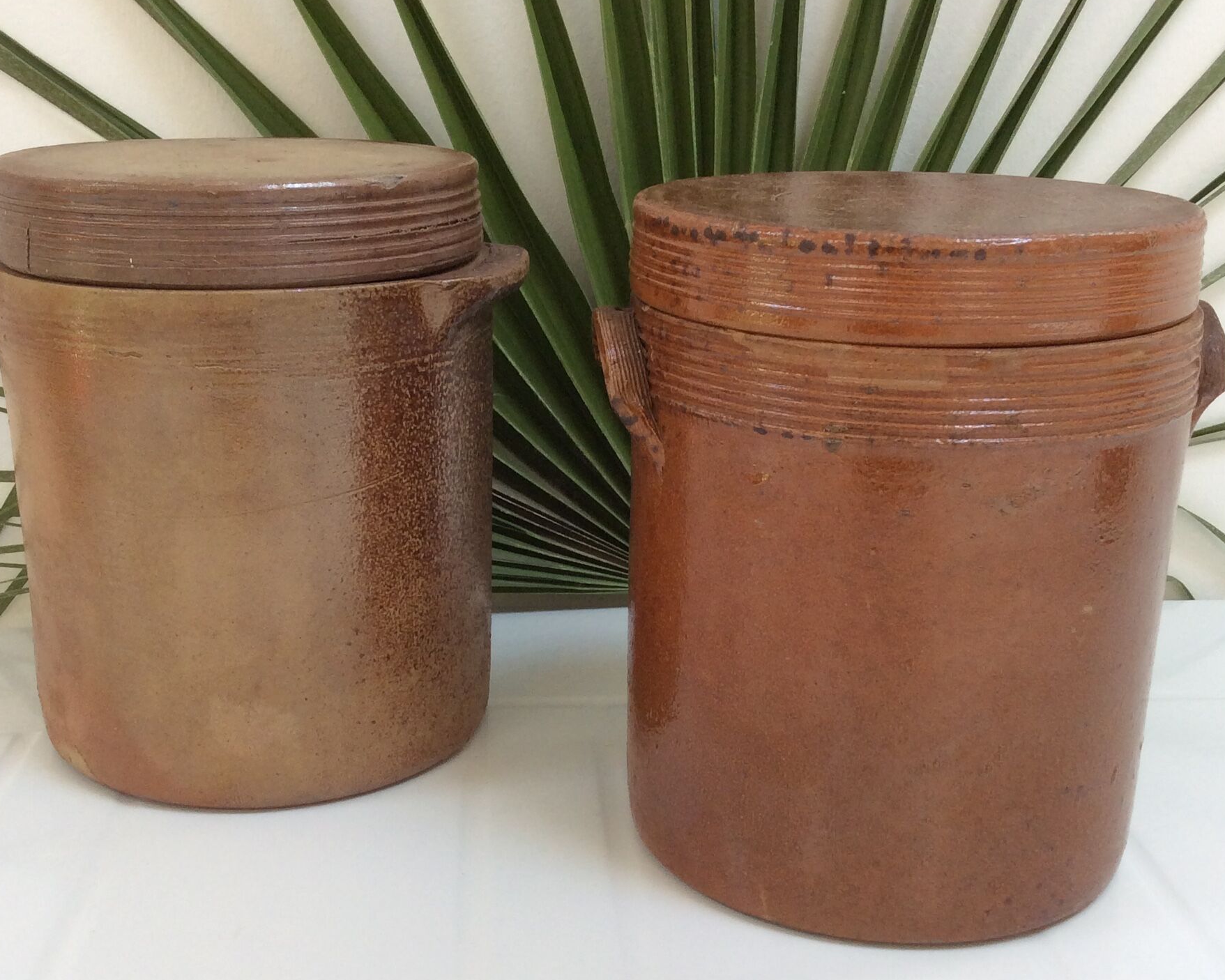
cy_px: 550
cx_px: 591
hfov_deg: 40.3
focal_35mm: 46
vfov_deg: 32.7
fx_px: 1668
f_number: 2.4
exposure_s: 1/100
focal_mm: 3.3
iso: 64
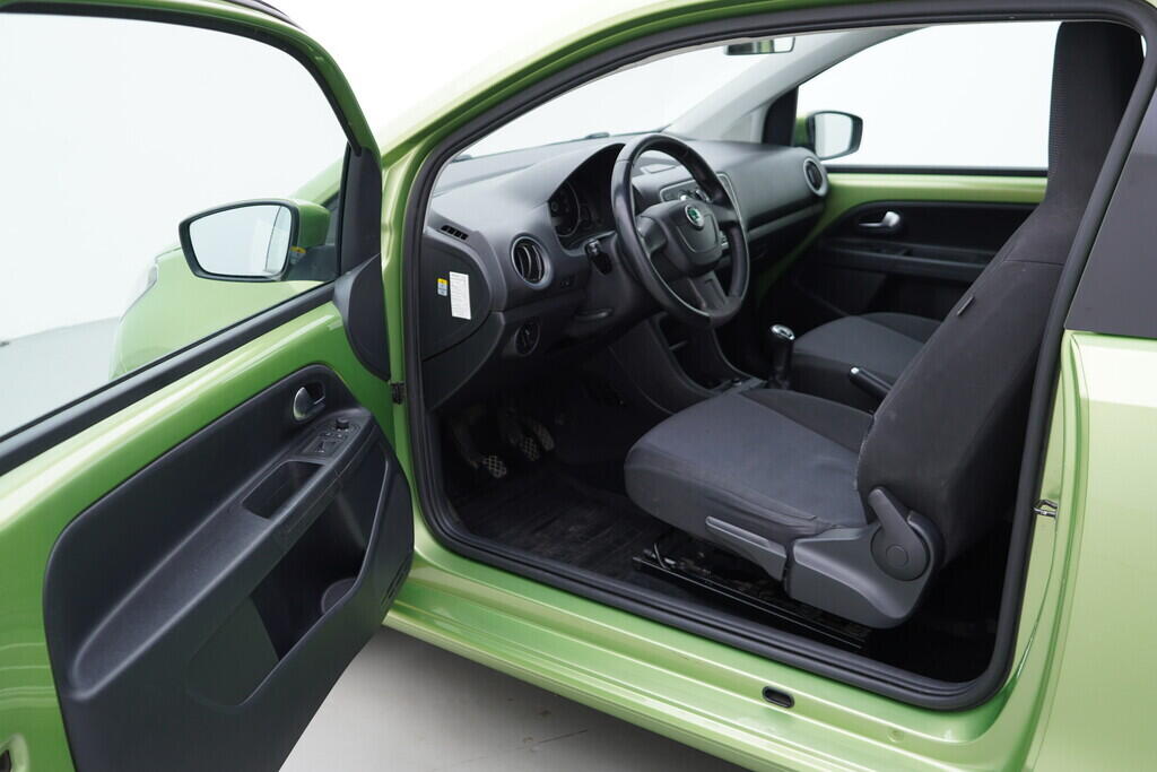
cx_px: 578
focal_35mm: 36
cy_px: 386
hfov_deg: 53.1
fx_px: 1157
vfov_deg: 36.9
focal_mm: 24
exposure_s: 1/40
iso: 125
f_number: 2.8
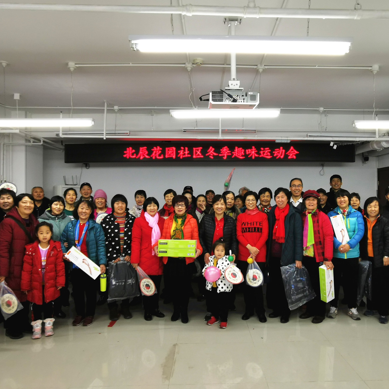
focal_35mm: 25
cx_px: 216
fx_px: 318
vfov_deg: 62.9
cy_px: 202
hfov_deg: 62.8
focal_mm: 2.26
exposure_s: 1/50
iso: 100
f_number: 2.2
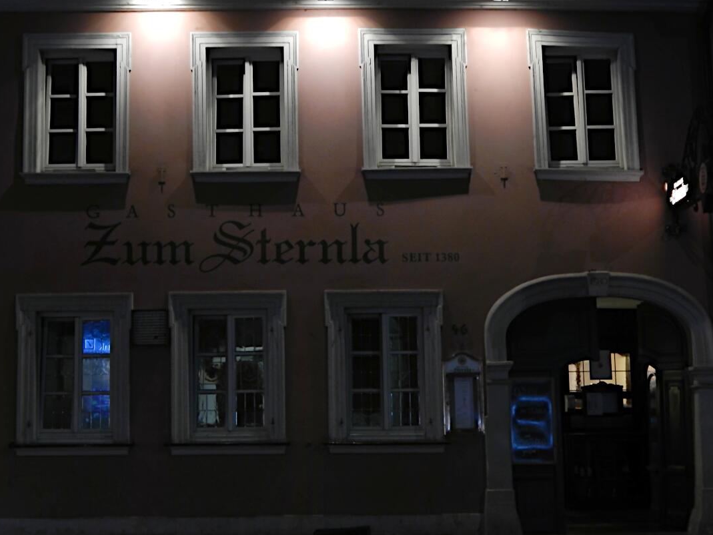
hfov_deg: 34.9
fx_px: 1133
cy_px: 275
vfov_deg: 26.6
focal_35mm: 55
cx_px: 318
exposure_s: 1/15
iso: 800
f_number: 3.7
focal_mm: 8.6
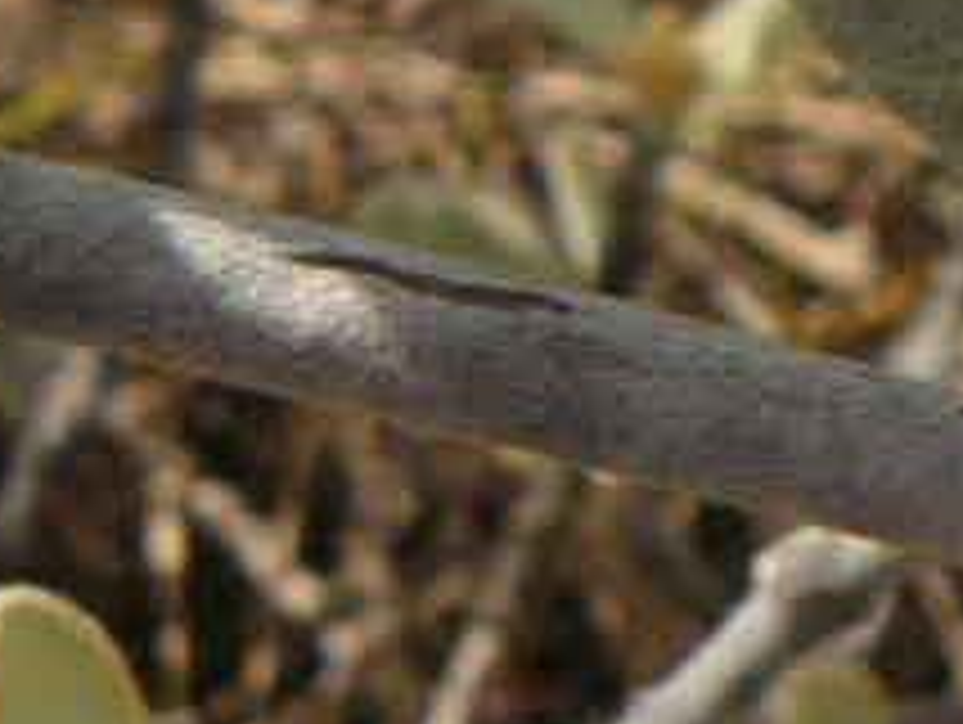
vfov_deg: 6.0
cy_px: -643
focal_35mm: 242
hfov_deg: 7.7
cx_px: 2164
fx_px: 6740
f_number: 5.6
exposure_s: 1/320
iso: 100
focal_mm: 6
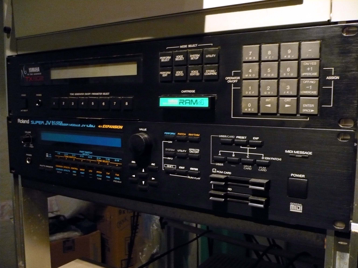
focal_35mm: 35
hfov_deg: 52.6
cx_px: 179
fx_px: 362
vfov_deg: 40.7
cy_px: 134
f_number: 2.8
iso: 400
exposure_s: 1/4
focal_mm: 5.8
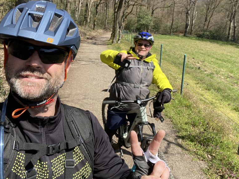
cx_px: 104
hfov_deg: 58.2
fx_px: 214
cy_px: 73
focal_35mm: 31
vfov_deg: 45.2
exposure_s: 1/515
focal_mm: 2.71
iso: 25
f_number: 2.2
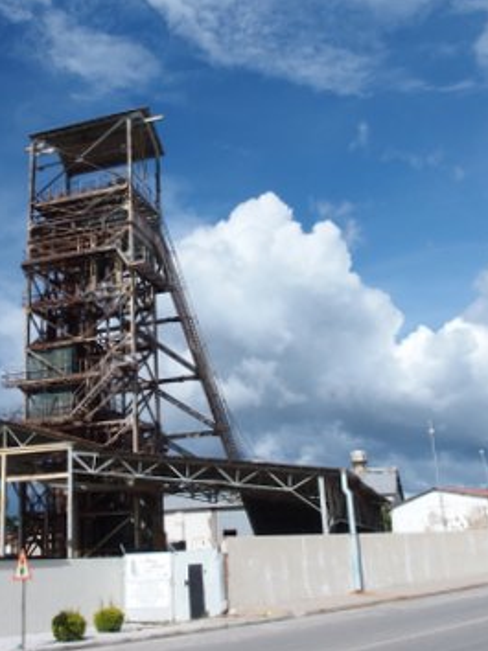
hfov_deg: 37.6
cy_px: 327
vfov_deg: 49.0
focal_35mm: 38
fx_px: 715
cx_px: 199
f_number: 5
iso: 100
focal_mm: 6
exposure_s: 1/800
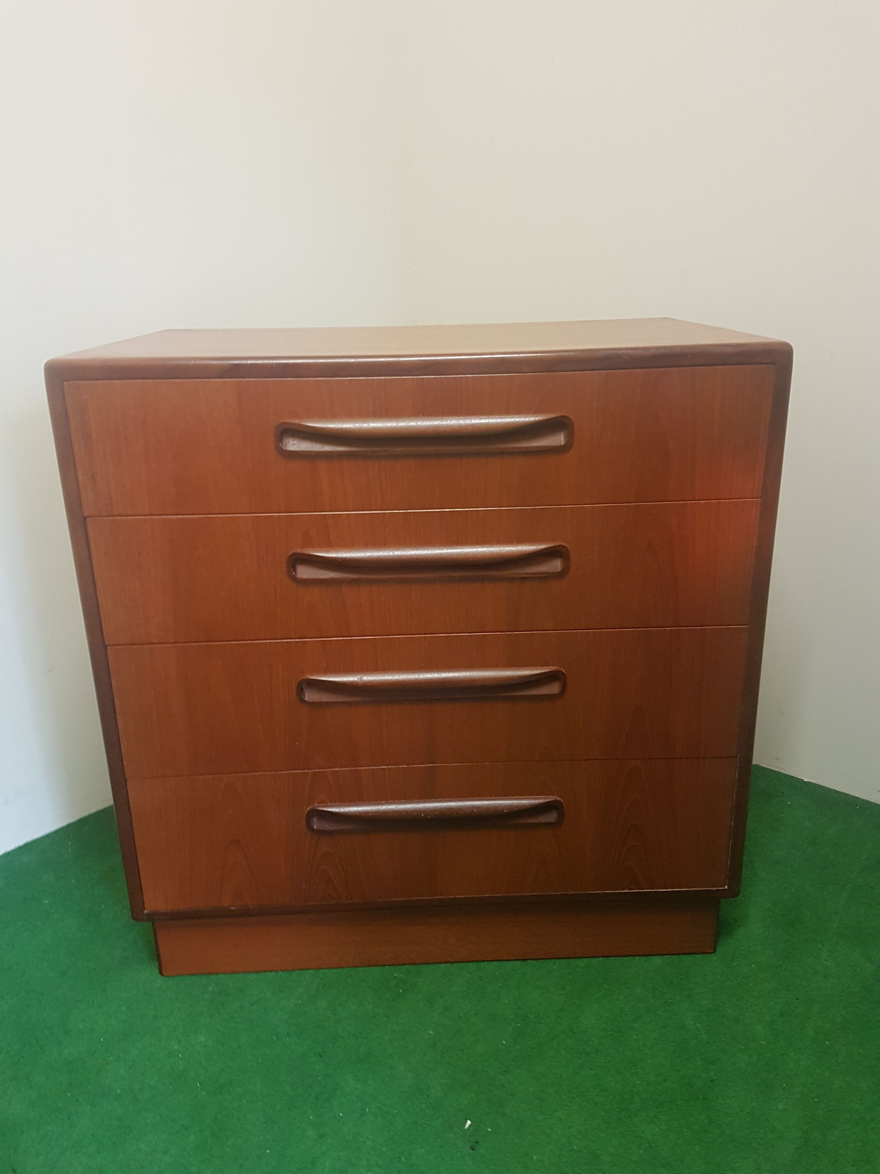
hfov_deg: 53.1
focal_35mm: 26
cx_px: 440
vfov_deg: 67.3
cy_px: 587
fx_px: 881
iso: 200
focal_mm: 4.2
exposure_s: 1/20
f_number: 1.7
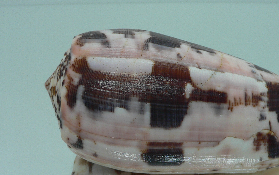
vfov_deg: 25.3
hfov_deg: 39.2
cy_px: 91
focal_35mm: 51
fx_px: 388
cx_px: 180
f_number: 2.8
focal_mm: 4.6
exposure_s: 1/60
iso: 80
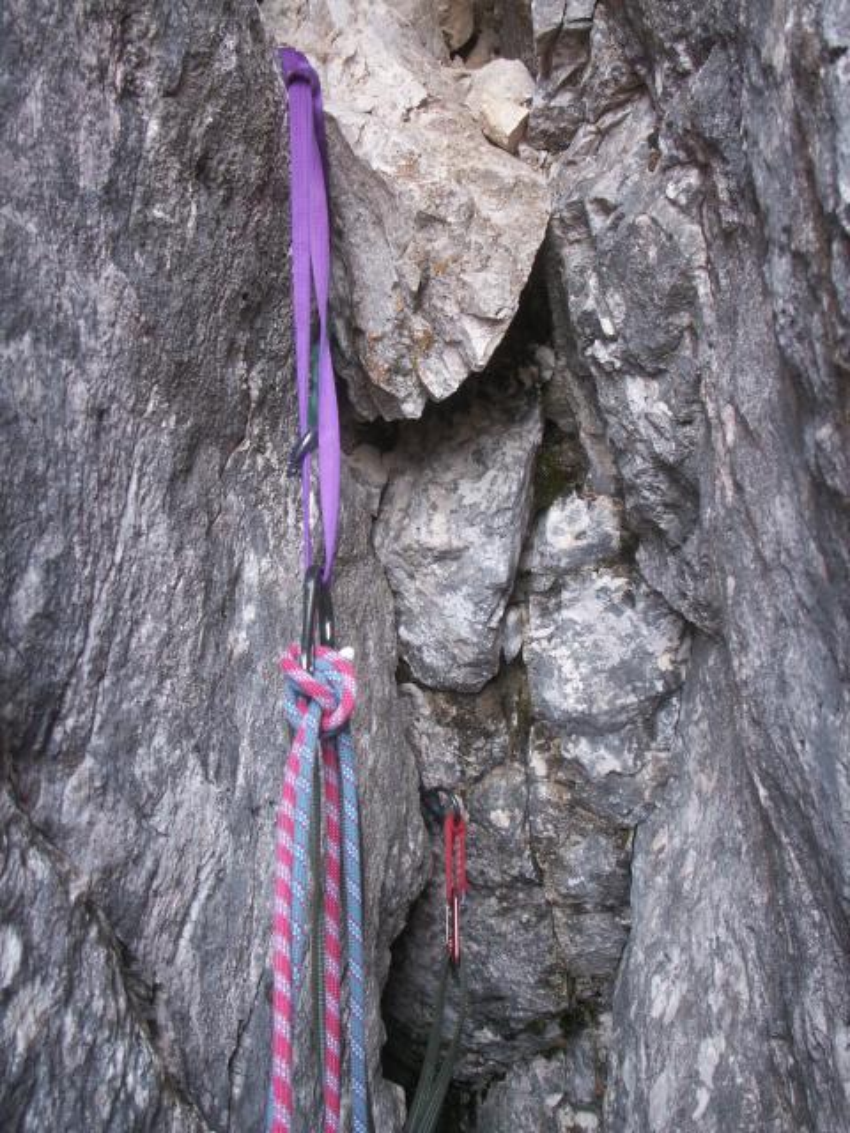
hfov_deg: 38.7
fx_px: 1211
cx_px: 425
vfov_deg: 50.1
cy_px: 566
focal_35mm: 37
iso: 80
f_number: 3.5
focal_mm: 7.7
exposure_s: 1/40
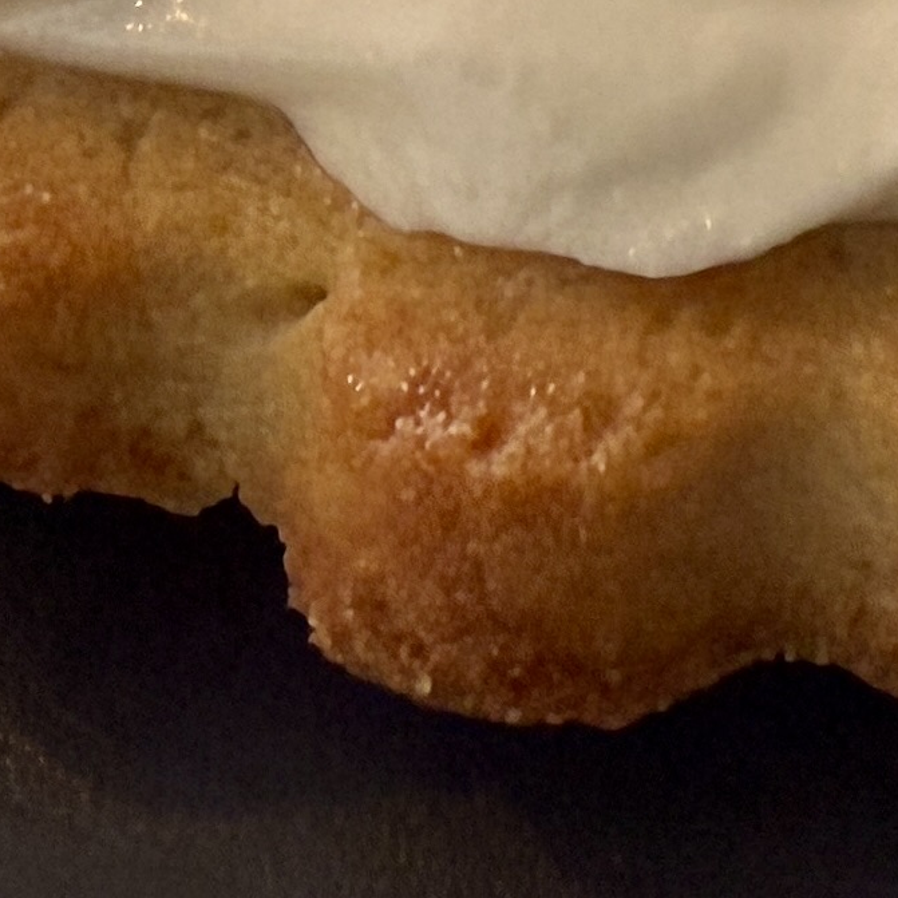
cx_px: 1283
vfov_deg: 13.5
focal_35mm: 112
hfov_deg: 14.6
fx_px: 3287
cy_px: -858
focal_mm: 2.22
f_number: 2.2
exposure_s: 1/100
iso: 125
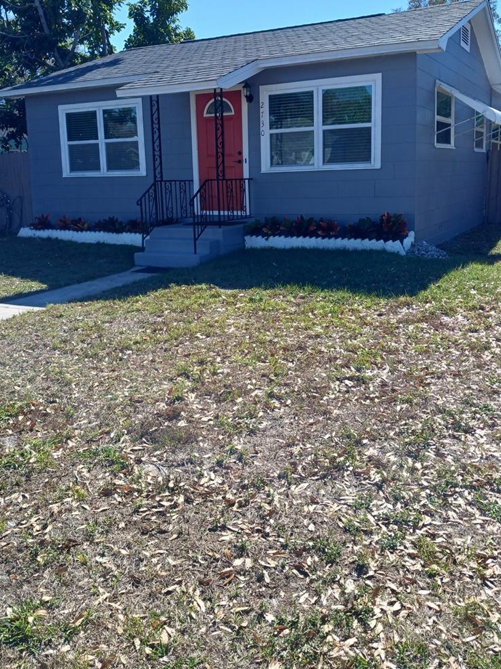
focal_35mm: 33
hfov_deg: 42.9
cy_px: 264
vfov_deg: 54.9
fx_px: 637
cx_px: 257
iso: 20
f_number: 1.8
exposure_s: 1/274
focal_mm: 4
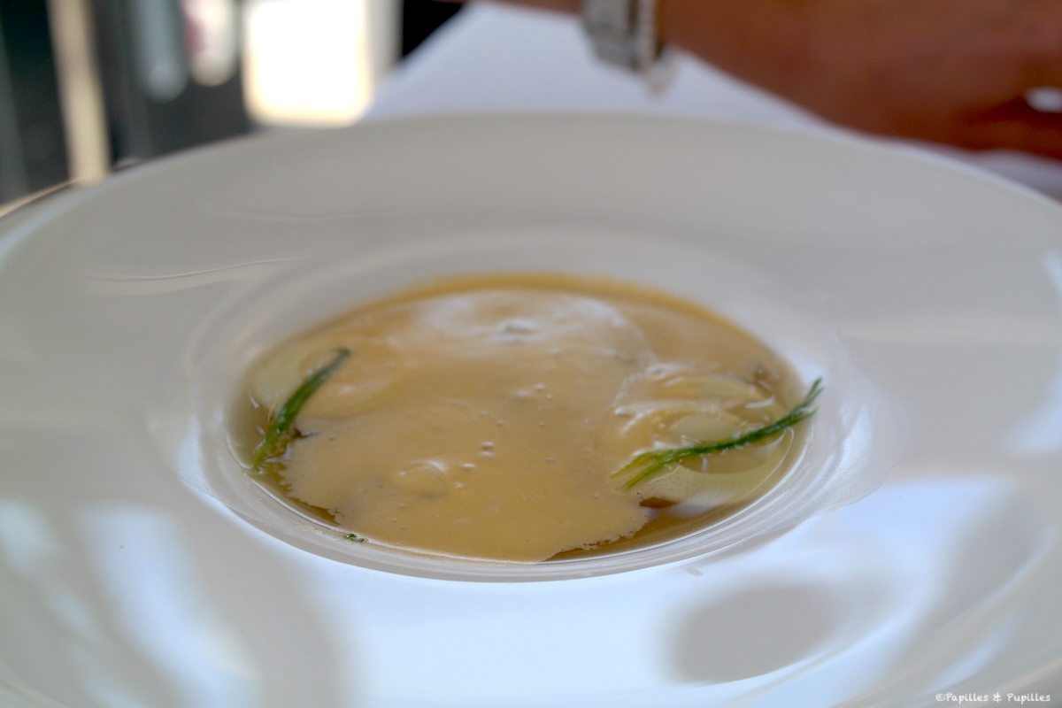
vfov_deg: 27.5
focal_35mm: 49
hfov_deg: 40.3
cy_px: 354
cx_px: 531
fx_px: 1445
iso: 100
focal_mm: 32
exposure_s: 1/160
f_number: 5
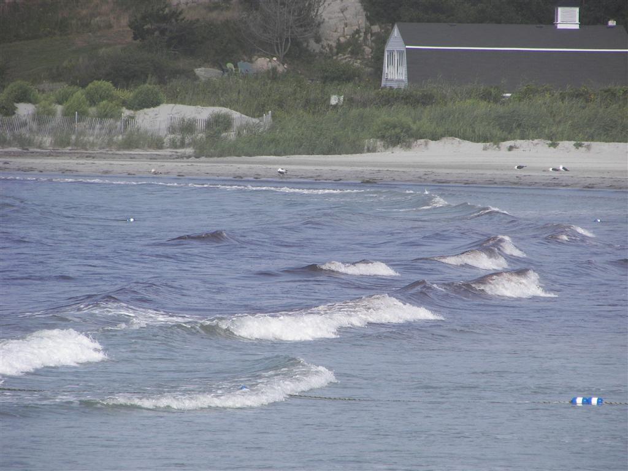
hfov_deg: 4.6
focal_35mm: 432
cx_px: 314
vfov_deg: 3.4
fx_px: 7837
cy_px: 236
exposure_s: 1/500
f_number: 5
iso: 64
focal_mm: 72
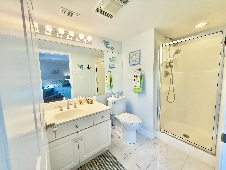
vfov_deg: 85.7
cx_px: 113
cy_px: 85
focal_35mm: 14
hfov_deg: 102.1
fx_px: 91
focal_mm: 2.22
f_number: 2.2
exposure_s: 1/120
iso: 160
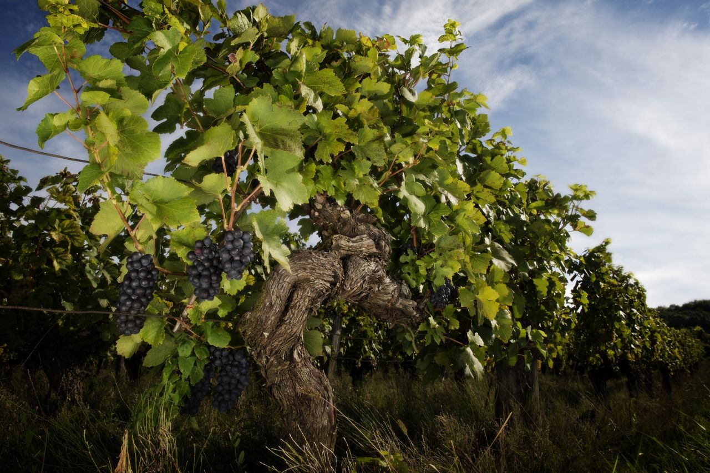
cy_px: 236
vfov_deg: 53.1
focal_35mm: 24
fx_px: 473
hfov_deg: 73.8
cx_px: 355
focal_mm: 24
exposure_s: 1/250
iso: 200
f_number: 5.6
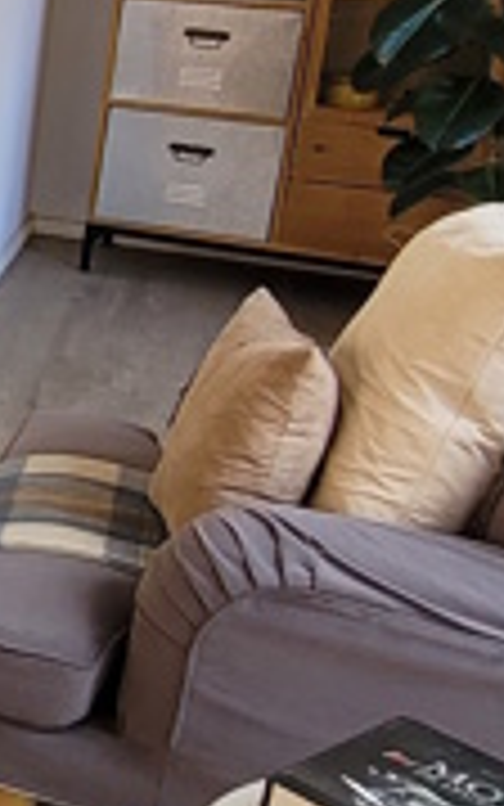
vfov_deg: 25.6
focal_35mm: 80
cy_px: 216
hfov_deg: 12.9
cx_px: -666
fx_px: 1757
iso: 64
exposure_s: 1/100
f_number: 2.2
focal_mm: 1.74
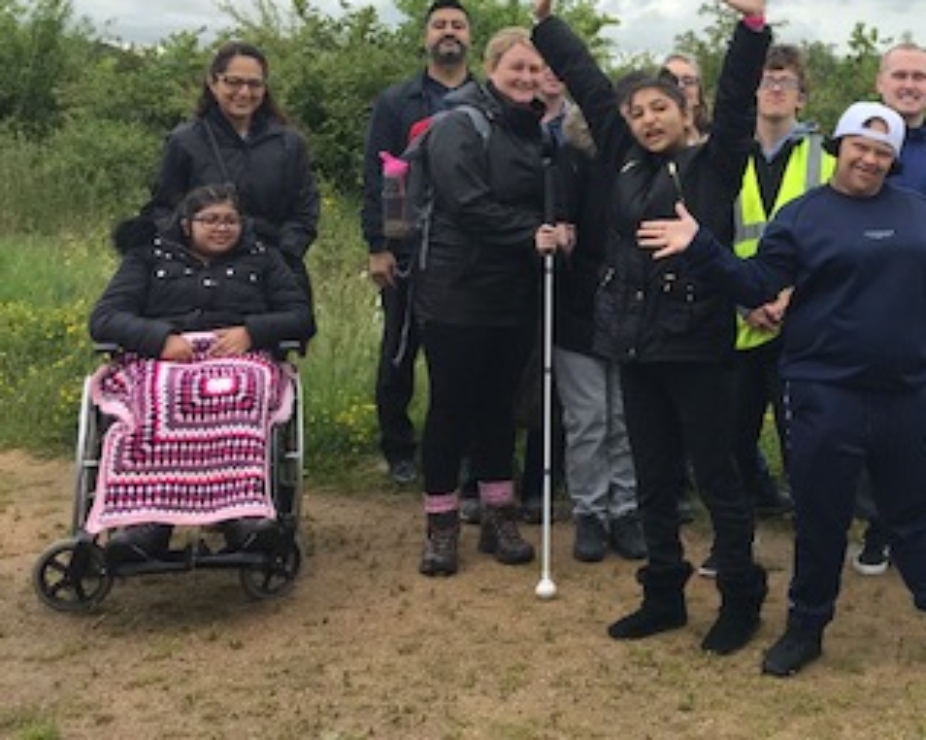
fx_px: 1506
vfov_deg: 27.2
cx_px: 929
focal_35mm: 55
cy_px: 181
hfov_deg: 31.5
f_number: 1.8
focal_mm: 3.99
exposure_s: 1/1008
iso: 20
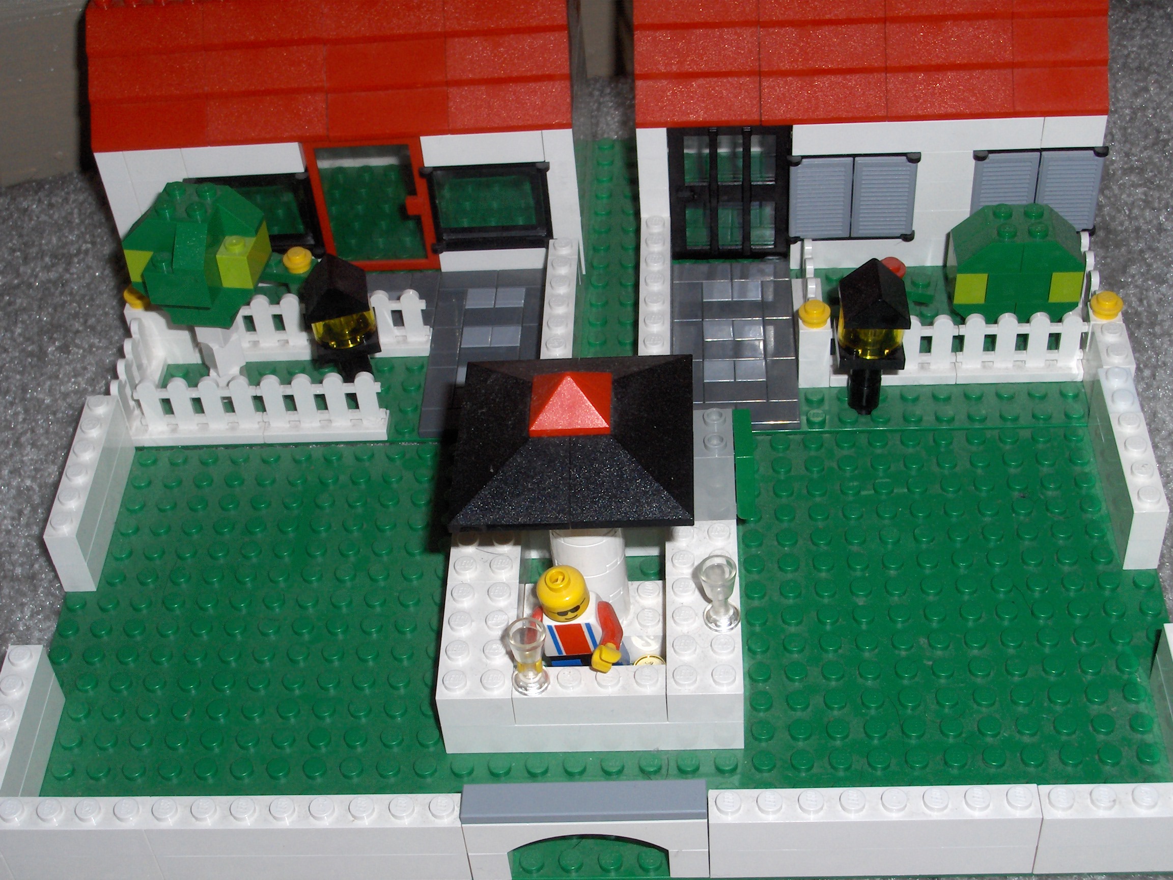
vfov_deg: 26.1
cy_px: 440
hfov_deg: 34.3
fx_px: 1898
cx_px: 586
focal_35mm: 56
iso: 100
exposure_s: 1/90
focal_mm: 9.19
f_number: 5.3
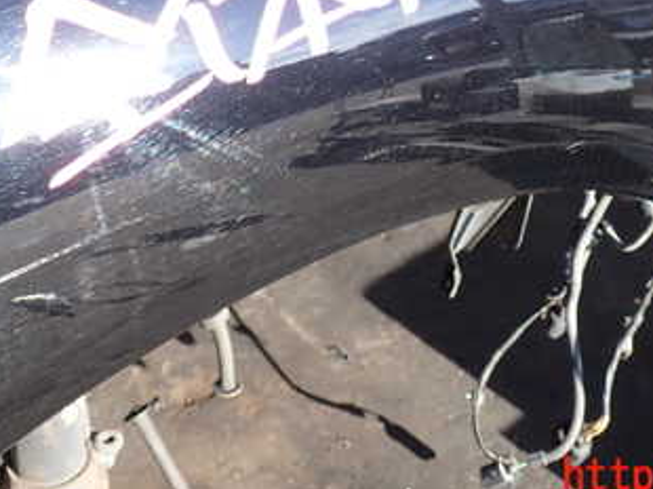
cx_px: 407
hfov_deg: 31.1
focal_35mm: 62
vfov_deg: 22.9
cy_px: 30
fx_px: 1169
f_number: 3.2
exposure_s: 1/160
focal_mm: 5.79
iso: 100
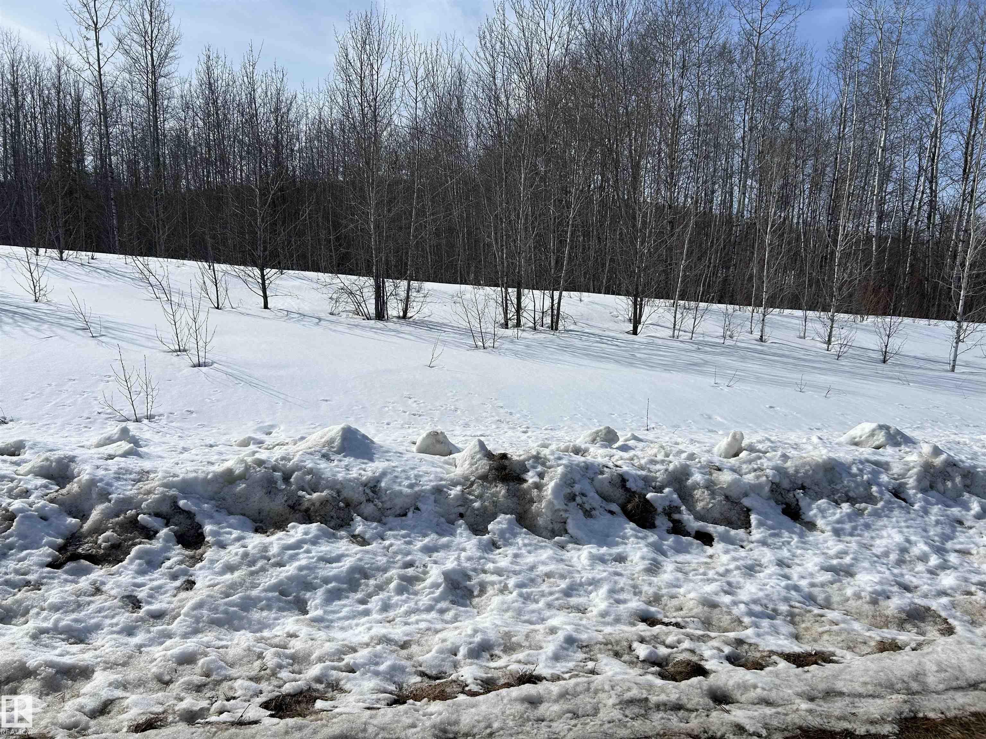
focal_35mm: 26
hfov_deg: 67.3
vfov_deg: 53.1
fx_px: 741
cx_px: 493
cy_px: 370
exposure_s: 1/12658
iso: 50
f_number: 1.5
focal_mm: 5.7
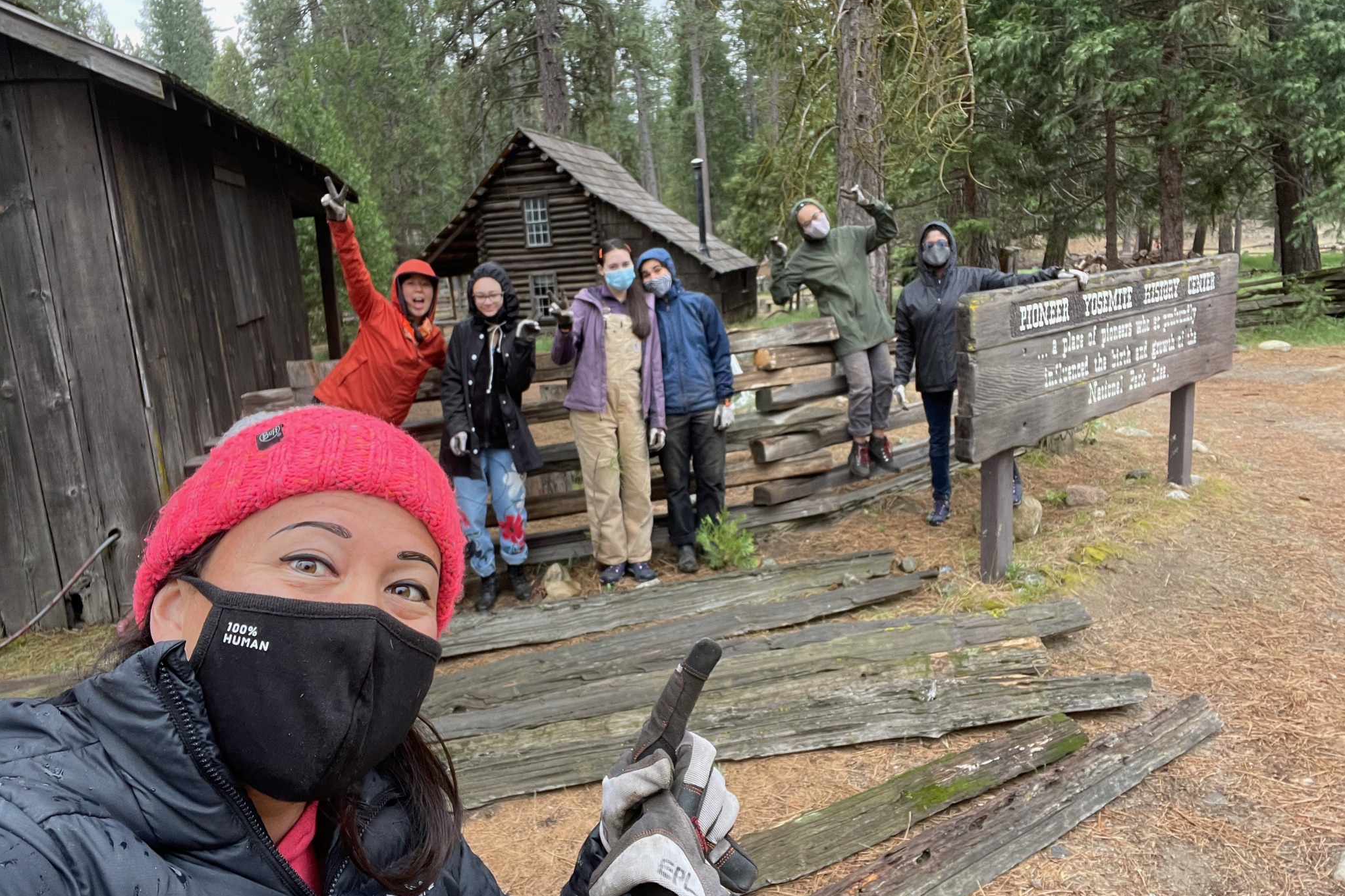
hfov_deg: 73.7
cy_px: 427
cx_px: 673
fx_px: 897
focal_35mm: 24
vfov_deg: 53.1
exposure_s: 1/93
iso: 100
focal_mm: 2.71
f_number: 2.2
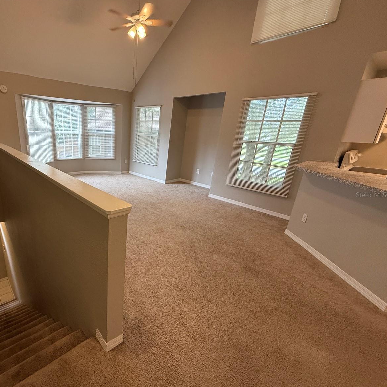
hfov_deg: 80.5
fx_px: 215
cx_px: 122
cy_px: 195
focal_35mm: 17
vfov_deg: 84.0
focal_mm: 2.22
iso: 250
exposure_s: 1/120
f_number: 2.2
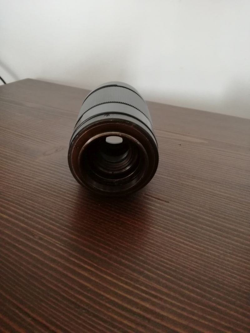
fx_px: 260
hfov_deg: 51.3
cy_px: 166
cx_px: 125
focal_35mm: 27
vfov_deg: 65.3
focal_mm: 3.79
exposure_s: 1/20
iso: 400
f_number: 2
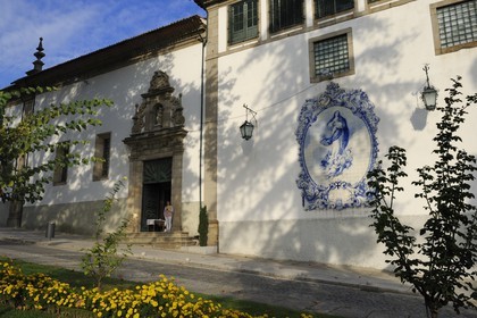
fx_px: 384
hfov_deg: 63.7
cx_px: 238
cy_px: 159
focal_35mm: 29
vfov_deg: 45.0
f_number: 16
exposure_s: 1/160
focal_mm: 29
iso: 400
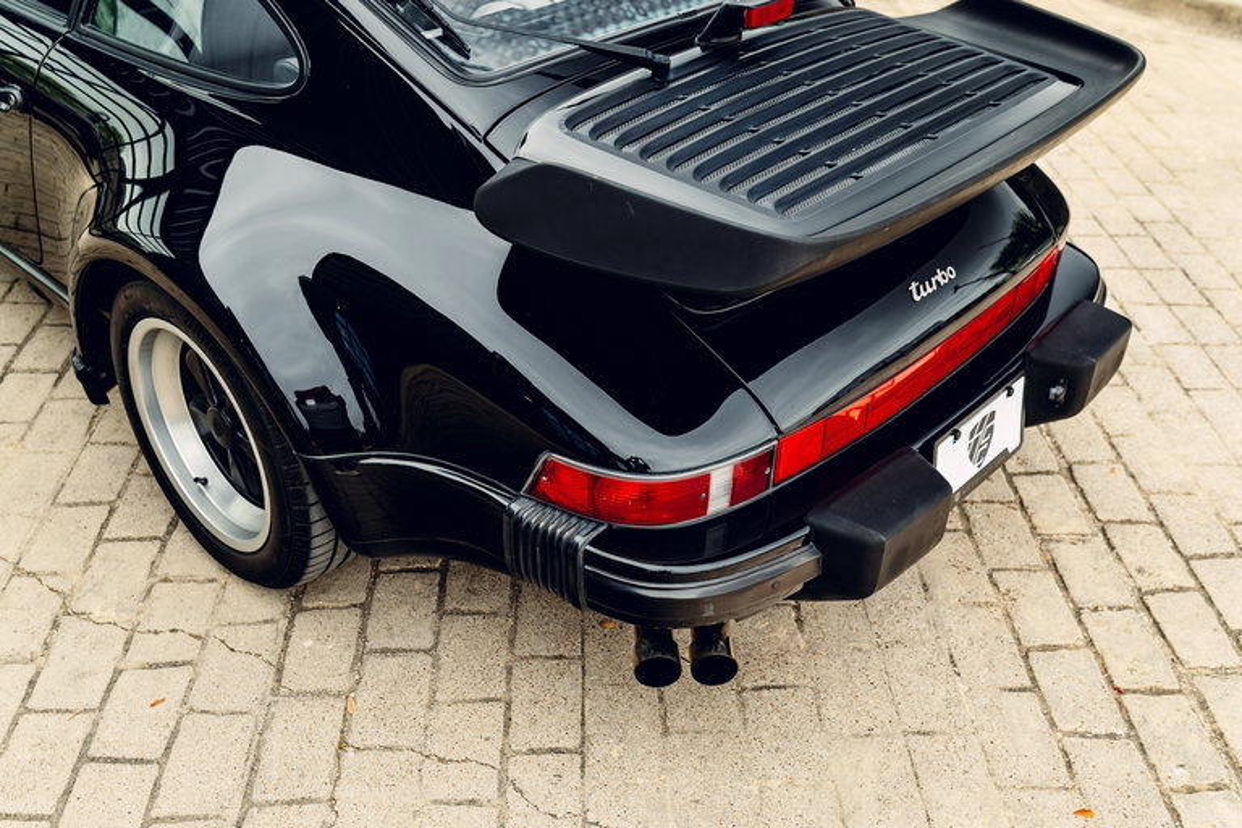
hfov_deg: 54.4
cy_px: 414
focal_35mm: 35
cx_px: 621
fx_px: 1207
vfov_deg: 37.9
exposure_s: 1/50
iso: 320
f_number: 3.8
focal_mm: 35
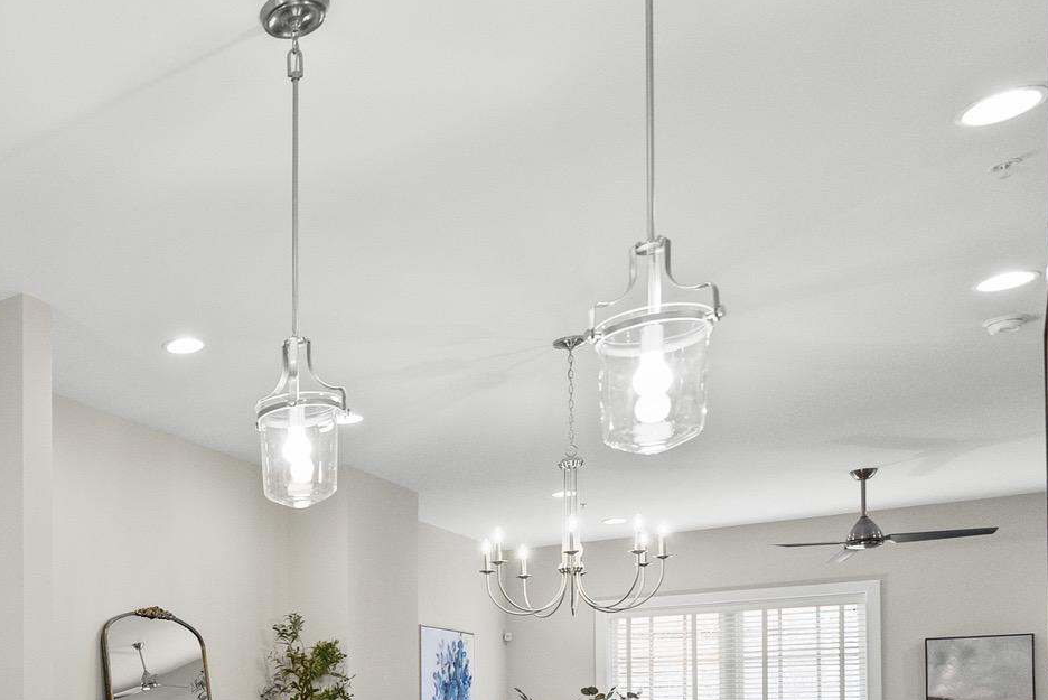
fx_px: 1051
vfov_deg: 33.2
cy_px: 725
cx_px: 6
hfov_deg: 45.1
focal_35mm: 36
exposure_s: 1/25
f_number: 4.5
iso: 1600
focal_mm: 16.5
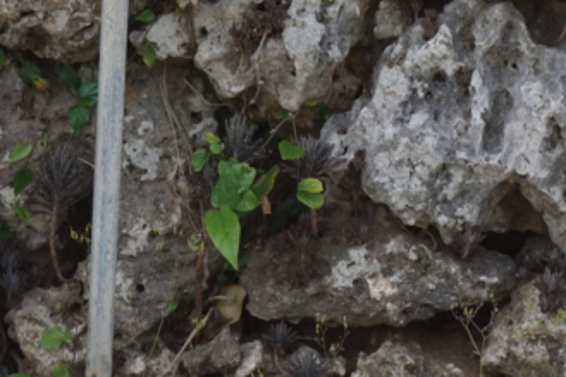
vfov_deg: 4.6
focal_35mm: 298
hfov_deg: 6.9
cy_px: -195
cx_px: 45
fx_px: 4683
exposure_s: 1/125
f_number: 5.6
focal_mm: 36.28
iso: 125
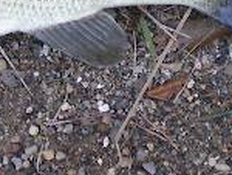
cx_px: -25
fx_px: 1020
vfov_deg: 9.5
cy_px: -93
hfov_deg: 12.7
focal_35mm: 152
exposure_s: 1/60.8
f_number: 3.1
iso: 96
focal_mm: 6.3
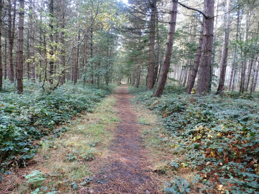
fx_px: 187
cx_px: 130
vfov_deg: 54.9
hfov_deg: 69.4
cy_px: 97
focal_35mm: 25
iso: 200
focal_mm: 4.5
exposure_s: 1/30
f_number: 3
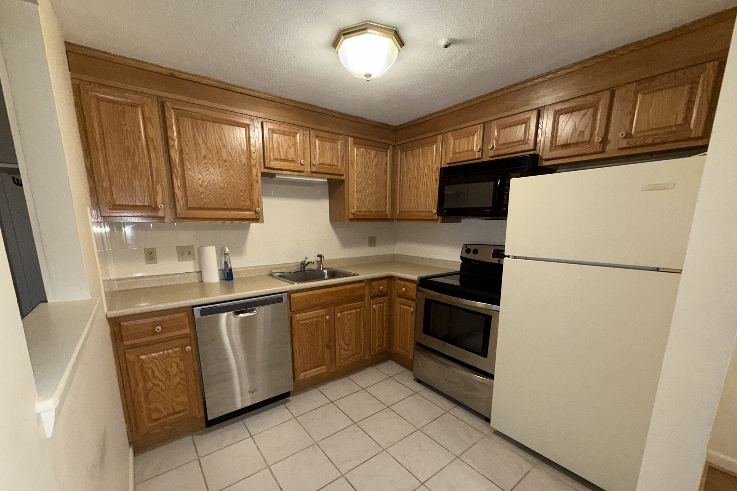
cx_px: 365
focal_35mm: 15
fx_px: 307
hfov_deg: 100.4
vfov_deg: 76.8
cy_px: 282
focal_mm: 2.22
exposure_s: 1/60
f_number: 2.2
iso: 160
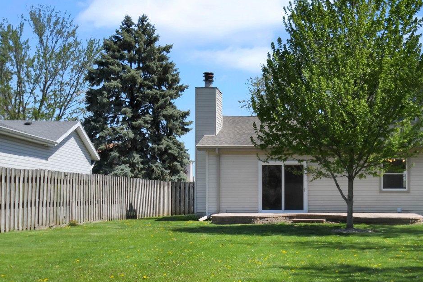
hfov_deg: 36.3
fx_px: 611
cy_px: 189
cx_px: 366
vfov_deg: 25.8
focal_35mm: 52
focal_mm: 20
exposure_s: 1/5000
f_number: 8
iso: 400
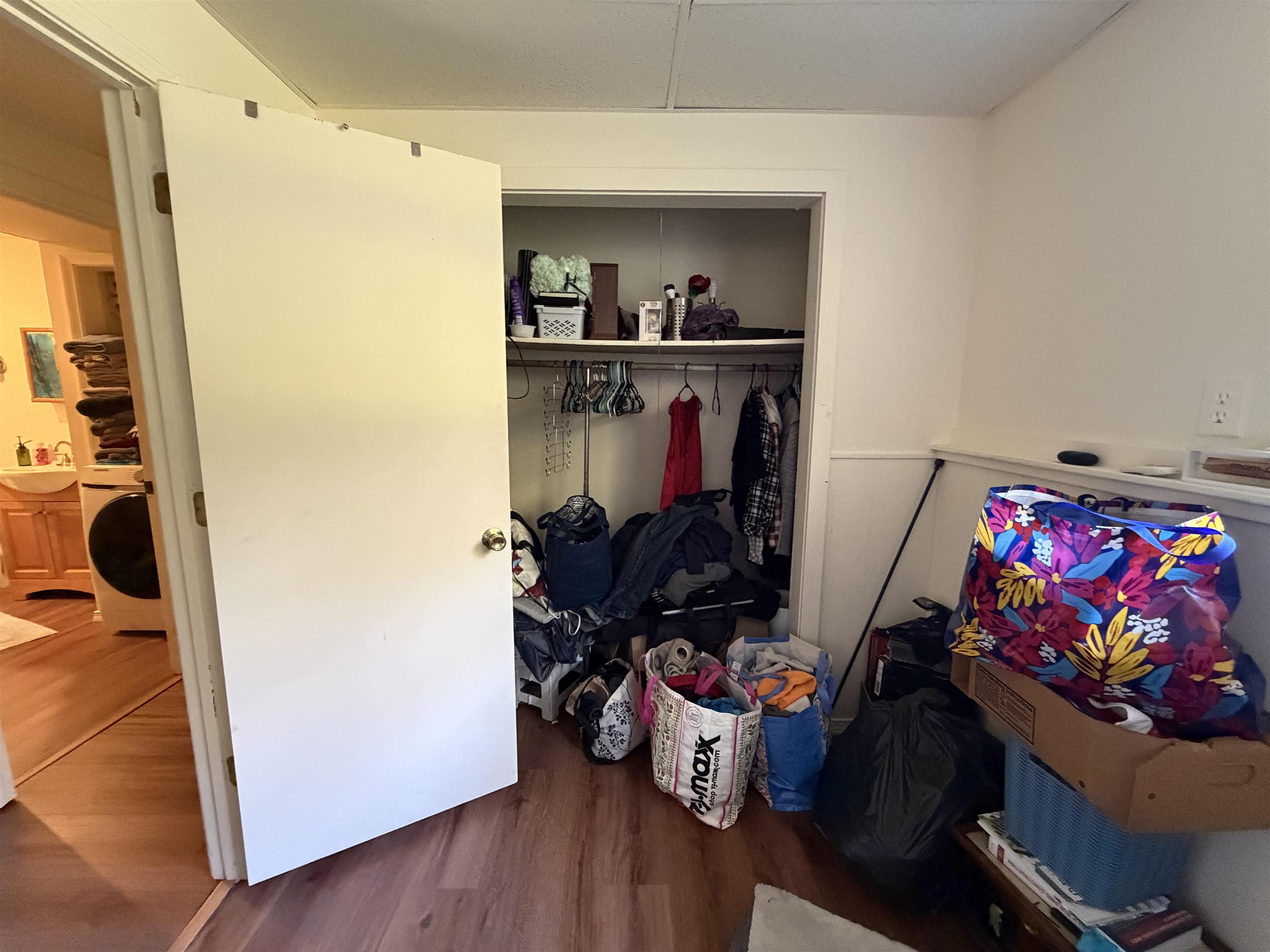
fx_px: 514
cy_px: 476
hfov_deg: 102.1
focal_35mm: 14
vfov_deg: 85.7
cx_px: 635
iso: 800
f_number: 2.2
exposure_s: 1/60
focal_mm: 2.22
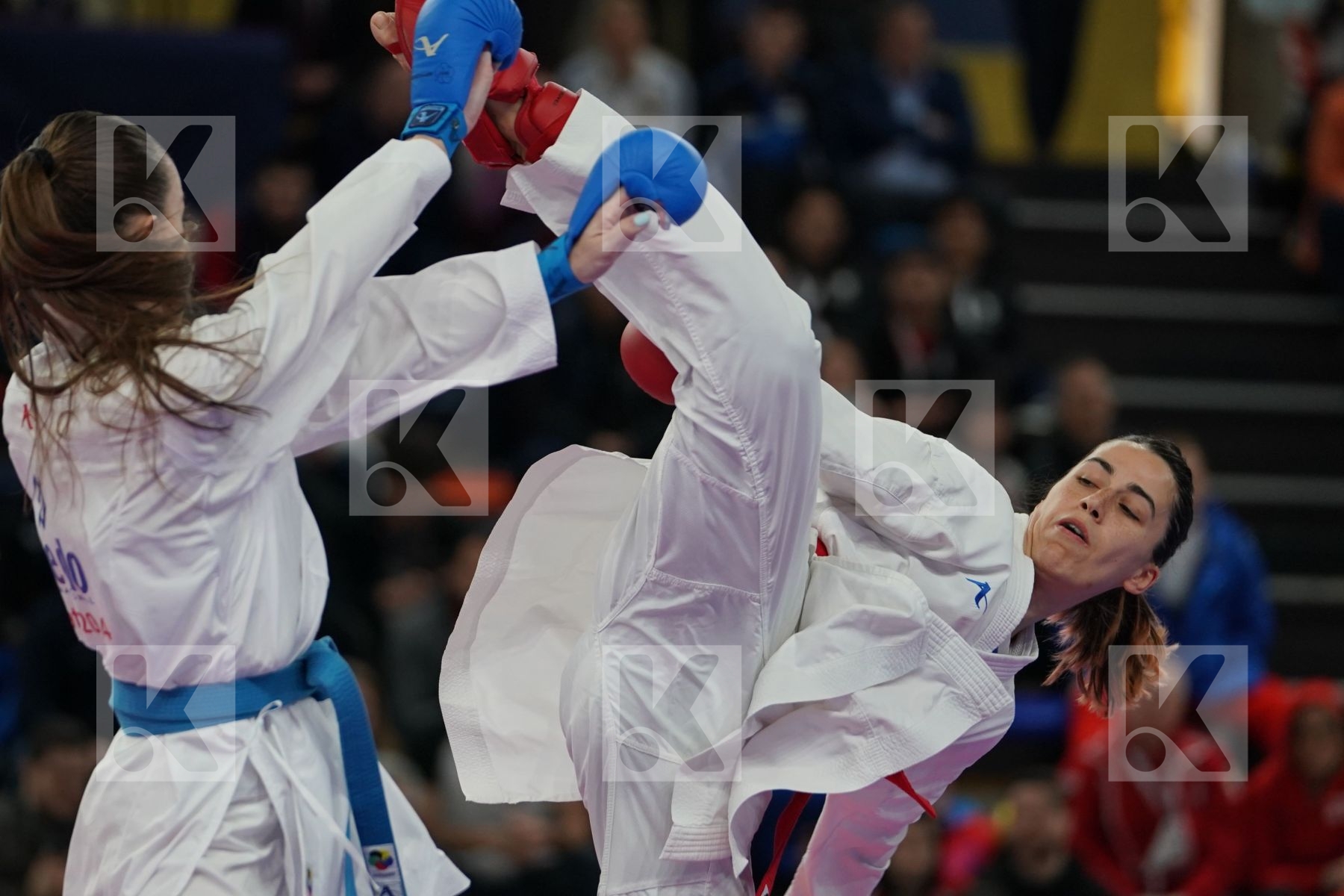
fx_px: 10117
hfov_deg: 7.6
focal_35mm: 271
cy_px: 448
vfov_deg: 5.1
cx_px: 672
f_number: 2.8
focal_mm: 181
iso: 1600
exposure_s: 1/1000
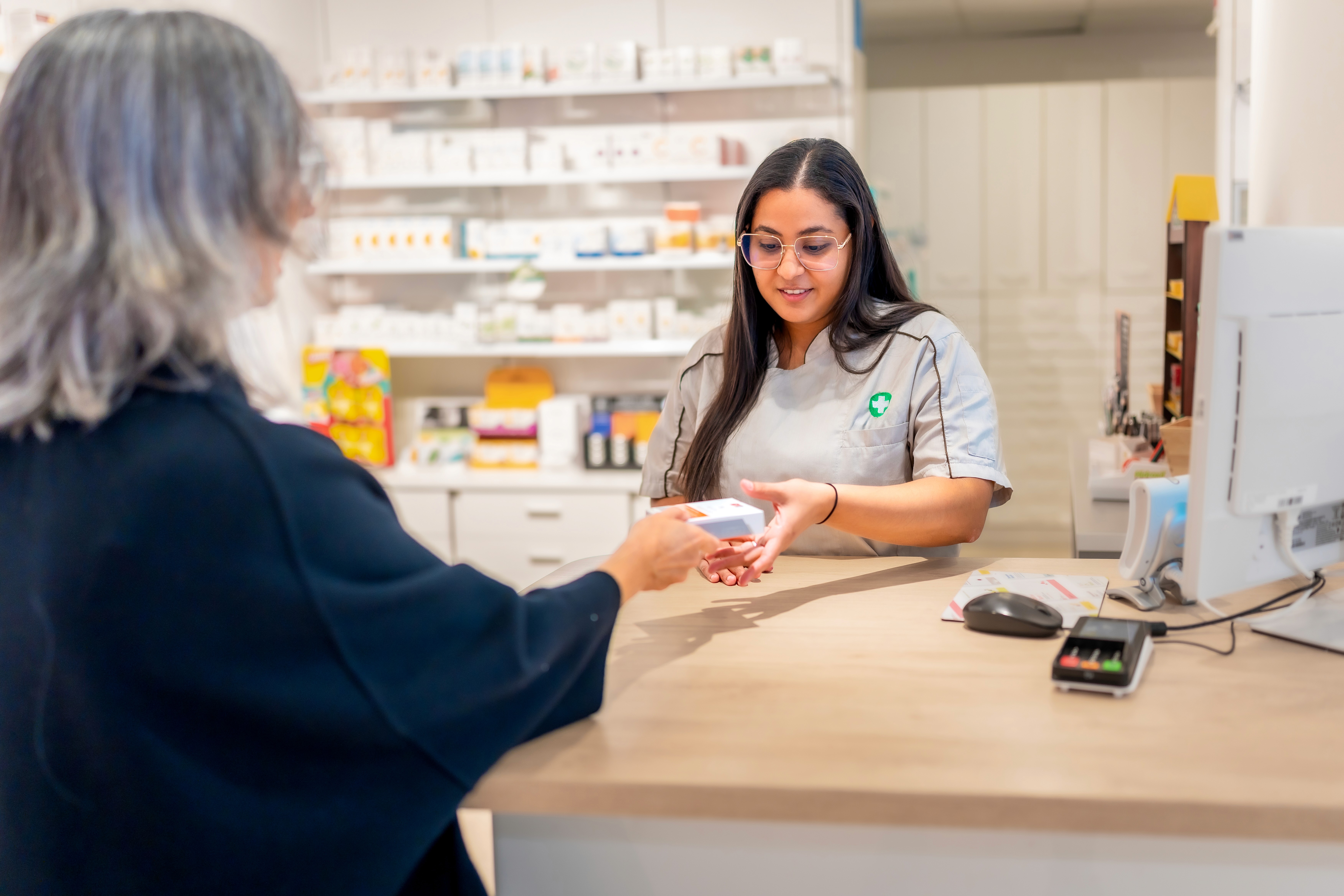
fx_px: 1307
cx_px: 672
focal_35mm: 35
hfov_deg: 54.4
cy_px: 448
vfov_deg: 37.9
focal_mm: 35
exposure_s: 1/250
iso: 250
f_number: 1.4
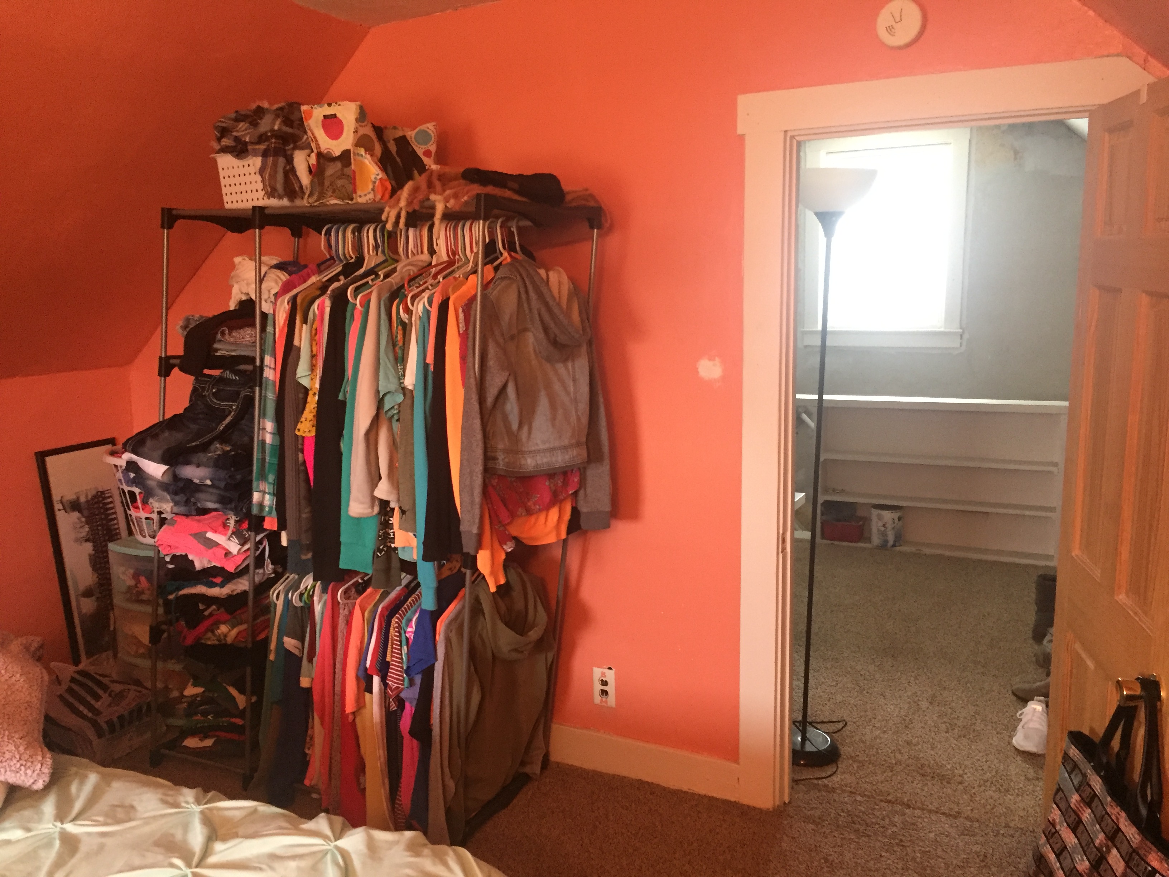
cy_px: 438
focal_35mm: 29
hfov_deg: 61.7
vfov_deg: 48.2
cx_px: 584
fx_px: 979
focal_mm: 4.15
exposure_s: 1/24
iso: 250
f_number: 2.2
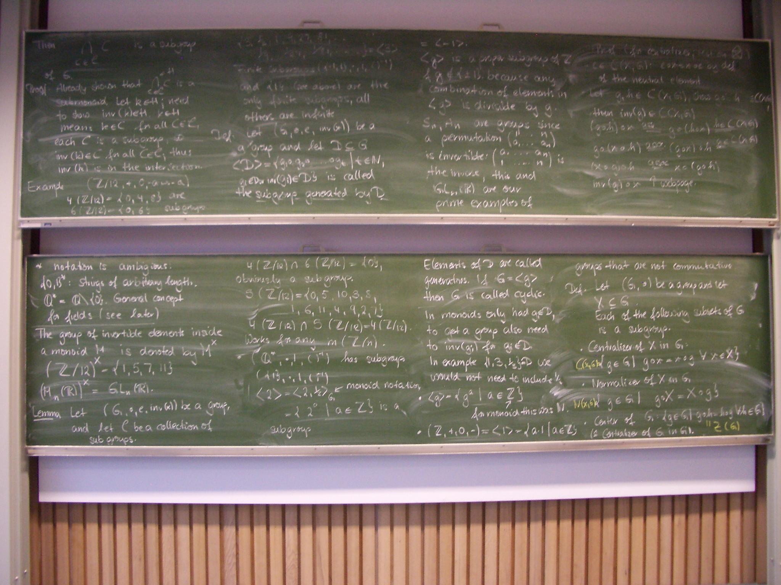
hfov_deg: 52.6
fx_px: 790
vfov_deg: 40.7
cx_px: 390
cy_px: 292
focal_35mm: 35
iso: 200
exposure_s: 1/15
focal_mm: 5.8
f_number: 2.6
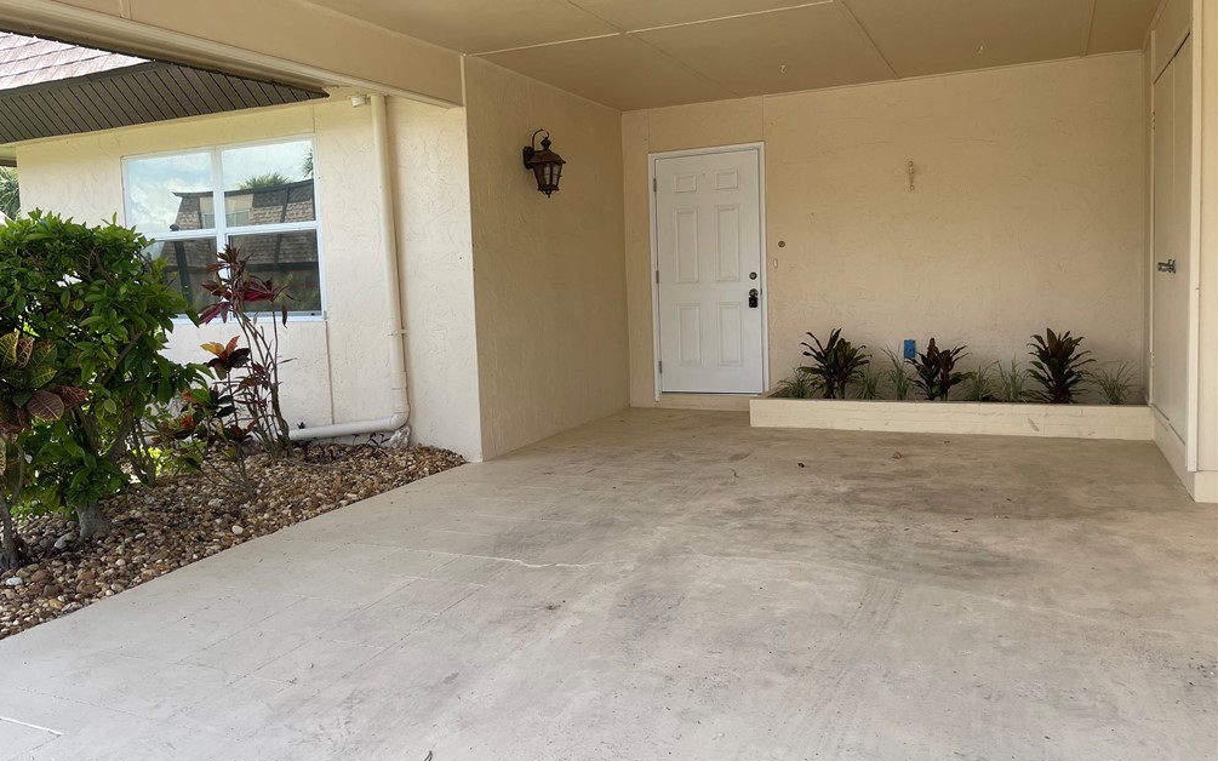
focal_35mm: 27
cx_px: 604
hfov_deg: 68.4
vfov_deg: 46.0
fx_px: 896
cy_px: 349
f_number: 1.6
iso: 32
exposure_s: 1/818
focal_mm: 5.1
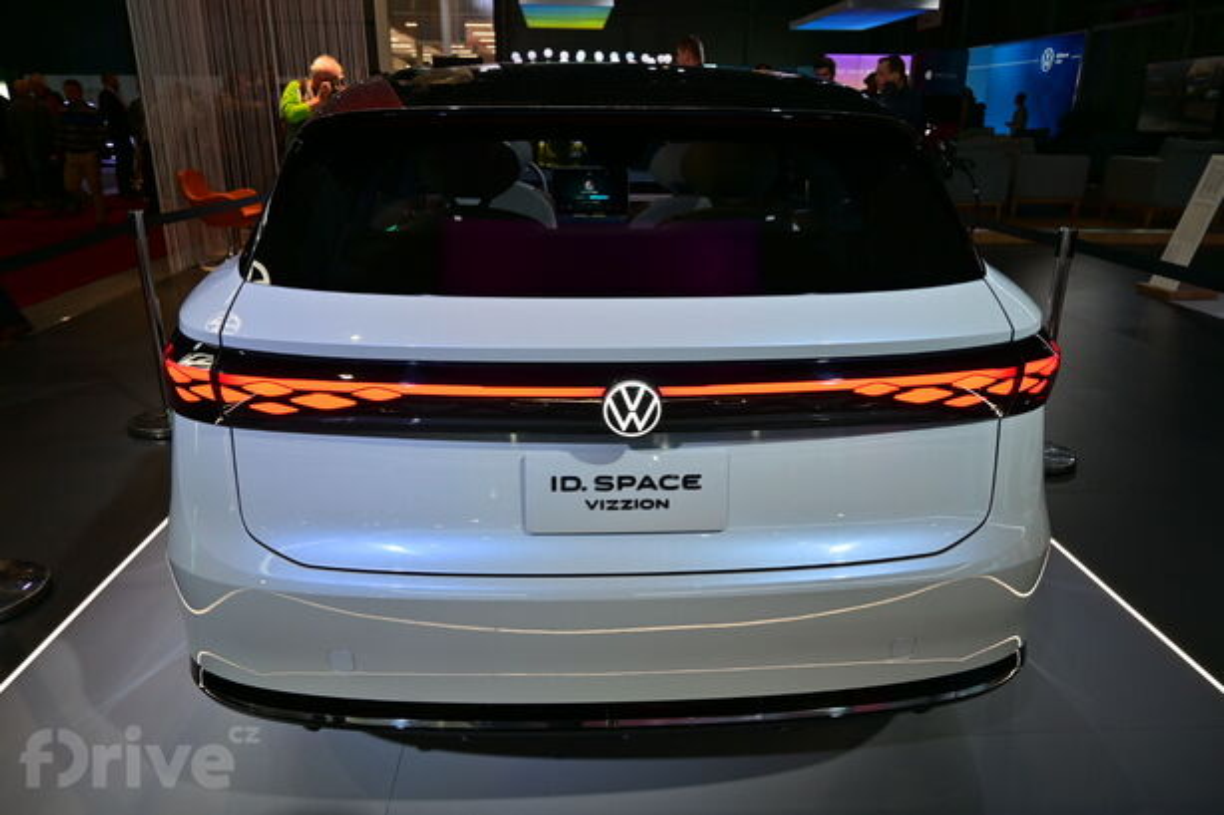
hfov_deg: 73.8
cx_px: 612
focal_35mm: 24
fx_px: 816
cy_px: 408
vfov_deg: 53.1
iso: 100
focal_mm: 16
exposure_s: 1/80
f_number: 4.5
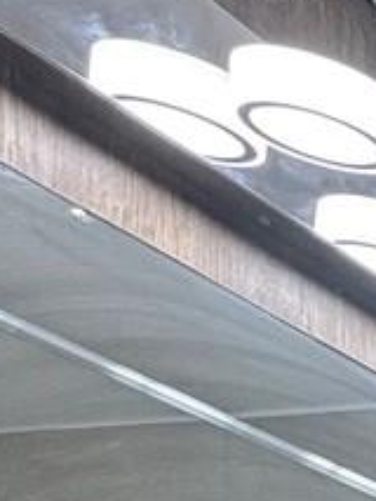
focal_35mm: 105
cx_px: 1379
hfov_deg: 8.8
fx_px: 1519
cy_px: 981
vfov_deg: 15.3
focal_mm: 2.22
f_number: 2.2
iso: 125
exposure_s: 1/120
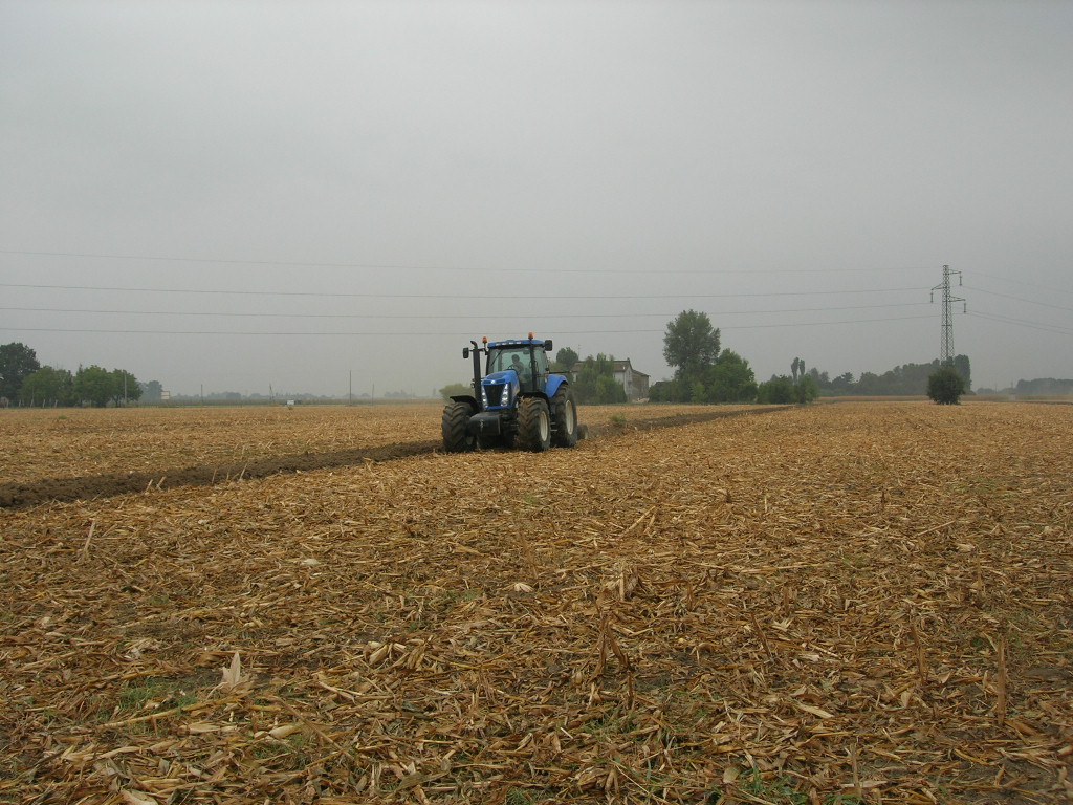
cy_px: 402
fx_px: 1178
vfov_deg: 37.7
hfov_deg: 49.0
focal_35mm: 38
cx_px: 536
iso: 64
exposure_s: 1/100
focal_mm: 7.8
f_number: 4.8
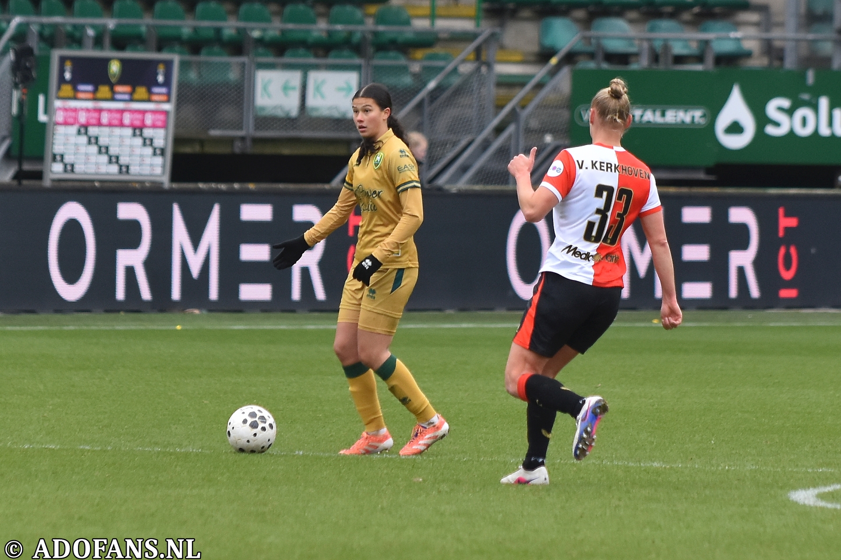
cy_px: 280
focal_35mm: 262
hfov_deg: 7.8
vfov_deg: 5.2
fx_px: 6132
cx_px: 420
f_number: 3.2
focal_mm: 175
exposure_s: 1/1000
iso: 500
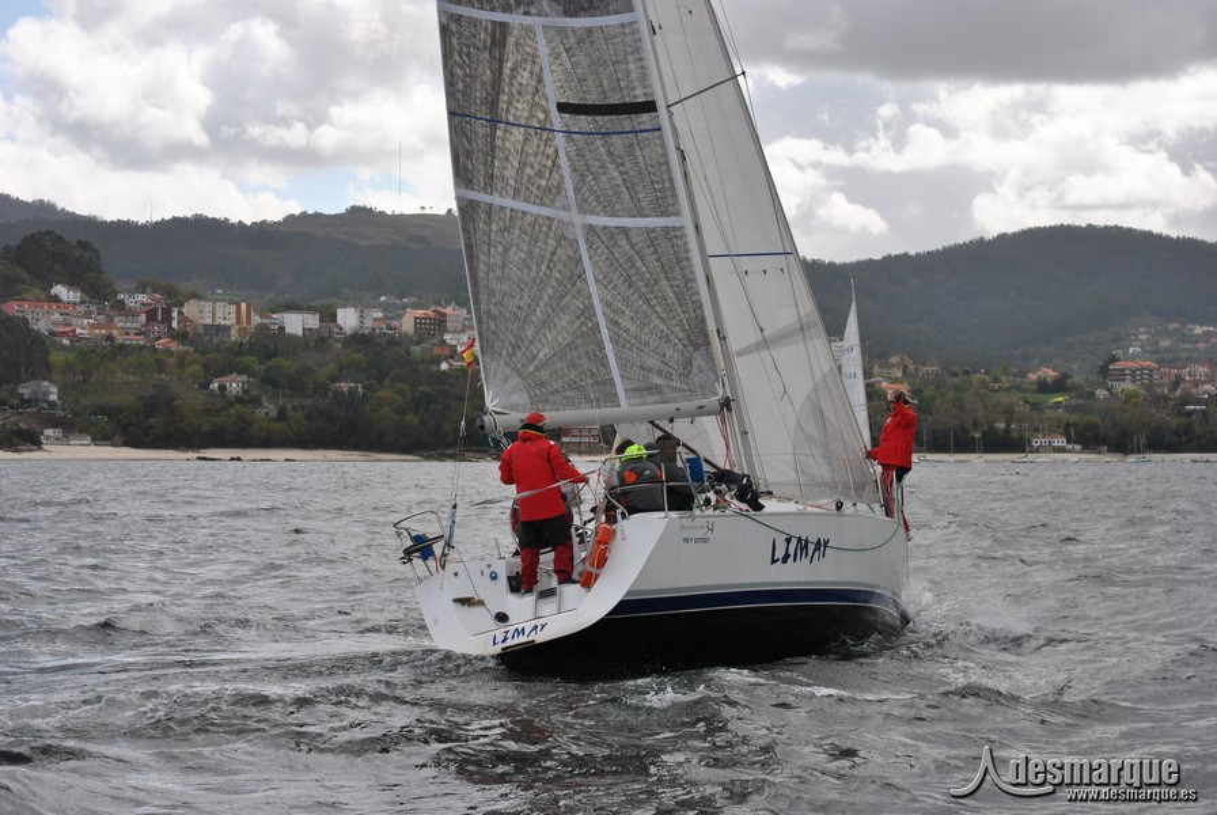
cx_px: 608
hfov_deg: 24.6
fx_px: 2793
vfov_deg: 16.6
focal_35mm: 82
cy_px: 408
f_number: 8
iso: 100
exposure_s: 1/250
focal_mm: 55
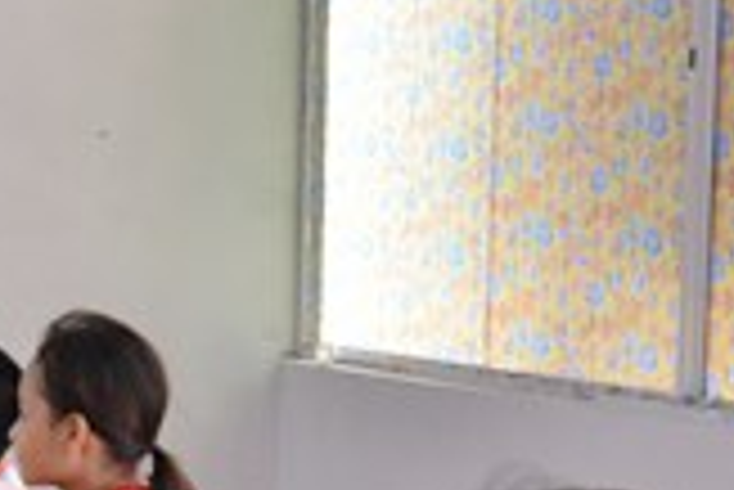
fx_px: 3816
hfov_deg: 10.5
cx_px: -423
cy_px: 782
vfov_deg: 7.2
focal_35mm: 187
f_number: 2.8
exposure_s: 1/320
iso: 1250
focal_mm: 38
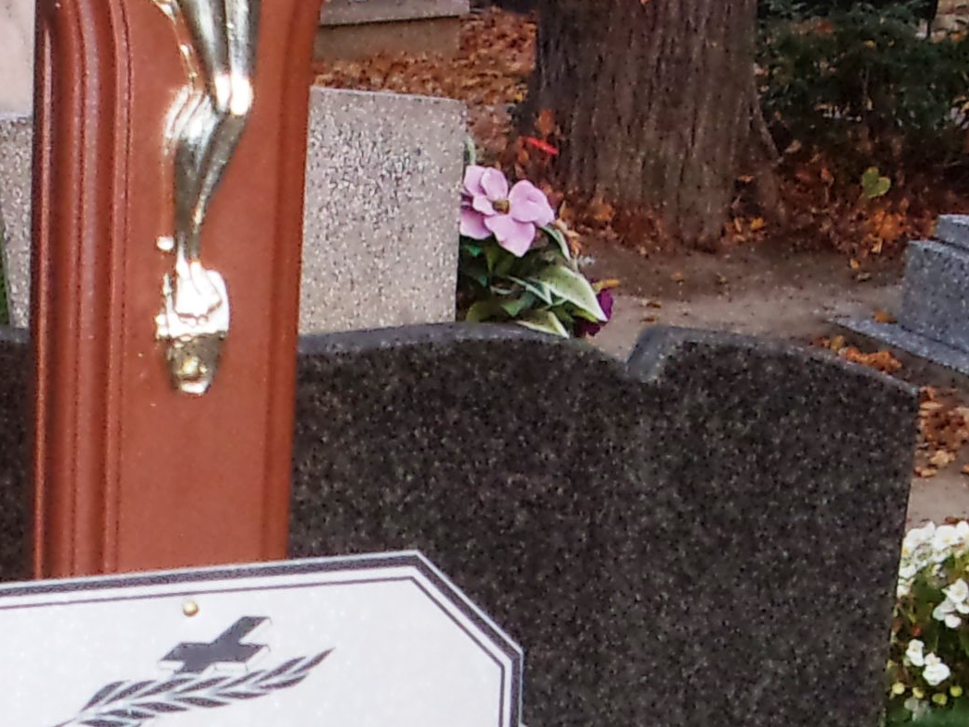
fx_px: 3444
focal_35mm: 123
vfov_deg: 11.8
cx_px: 151
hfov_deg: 15.9
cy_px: 899
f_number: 3.9
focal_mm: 5.1
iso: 200
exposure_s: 1/34
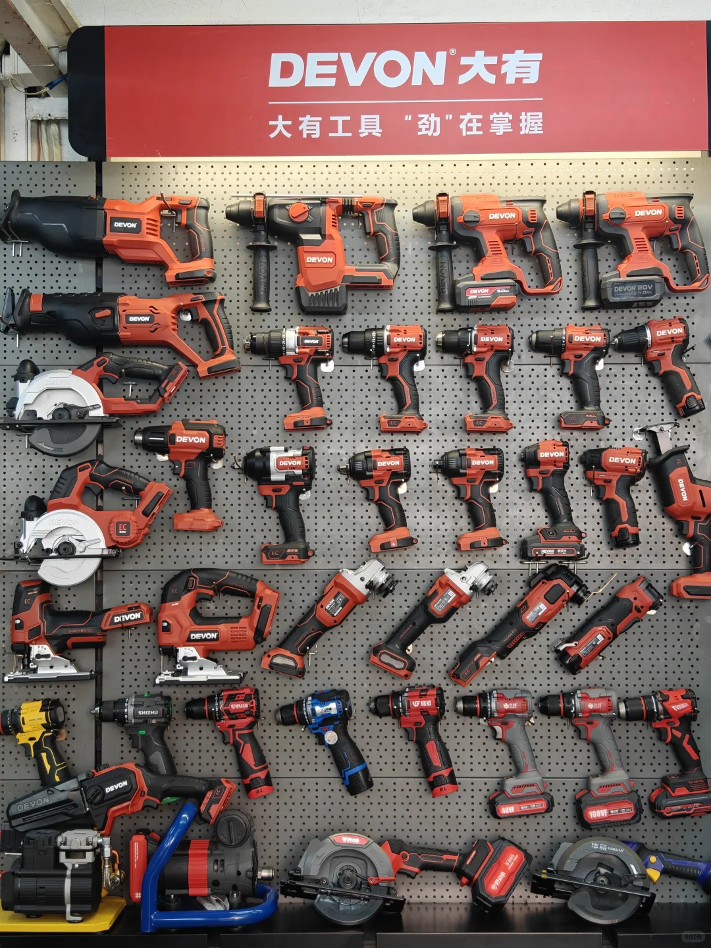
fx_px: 1369
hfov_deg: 29.1
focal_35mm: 50
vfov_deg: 38.2
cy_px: 474
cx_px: 356
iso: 500
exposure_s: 1/100
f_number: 1.8
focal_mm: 8.67
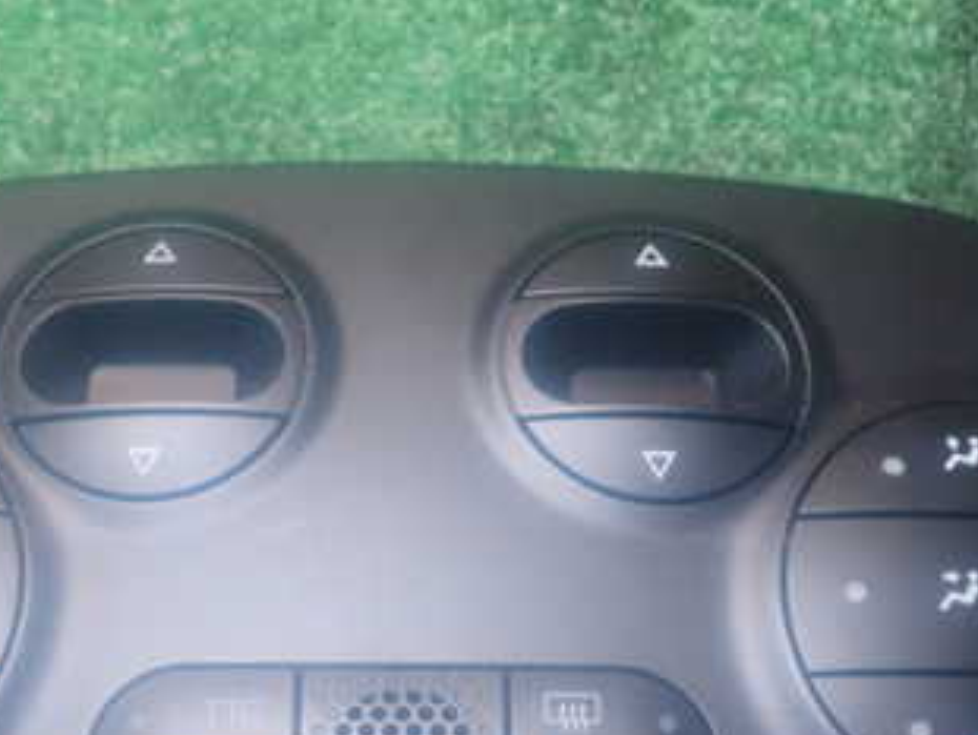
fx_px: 1640
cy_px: 631
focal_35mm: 58
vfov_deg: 24.7
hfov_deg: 33.1
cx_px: 394
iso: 800
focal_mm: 5.5
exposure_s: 1/40
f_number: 2.3
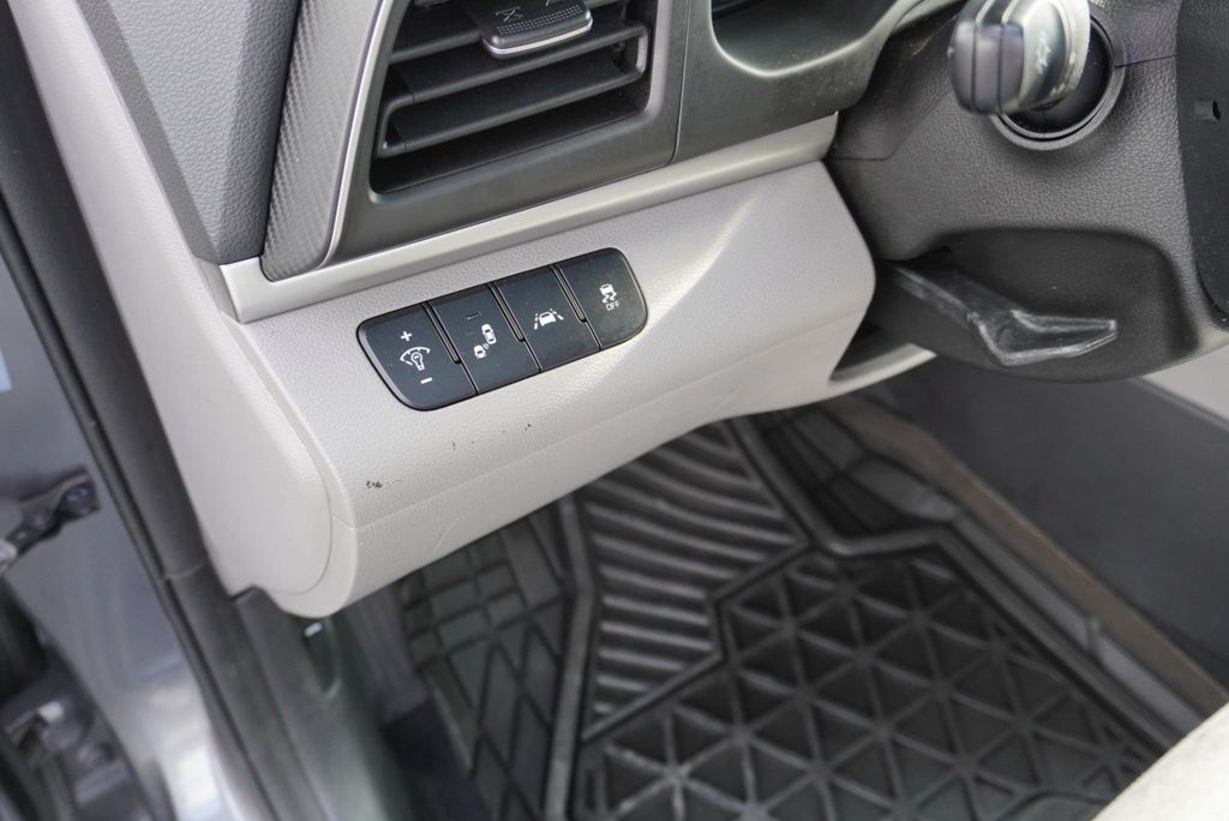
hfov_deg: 59.5
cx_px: 614
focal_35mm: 32
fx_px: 1076
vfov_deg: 41.8
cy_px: 410
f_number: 4
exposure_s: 1/160
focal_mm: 21
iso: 640
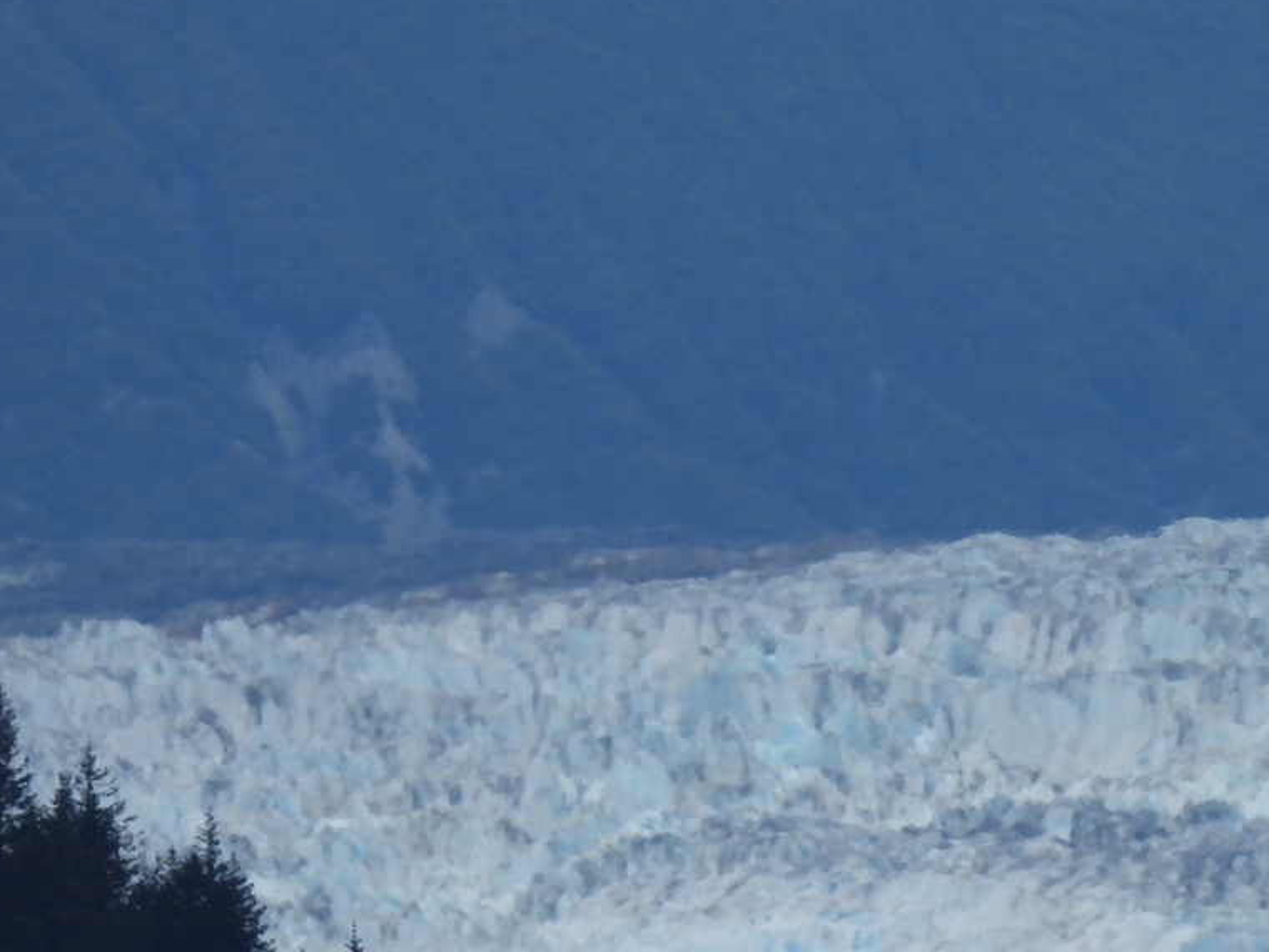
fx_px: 74089
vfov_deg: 0.7
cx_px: 935
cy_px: 671
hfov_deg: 1.0
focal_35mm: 2021
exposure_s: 1/500
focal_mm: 214
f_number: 6.3
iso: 180
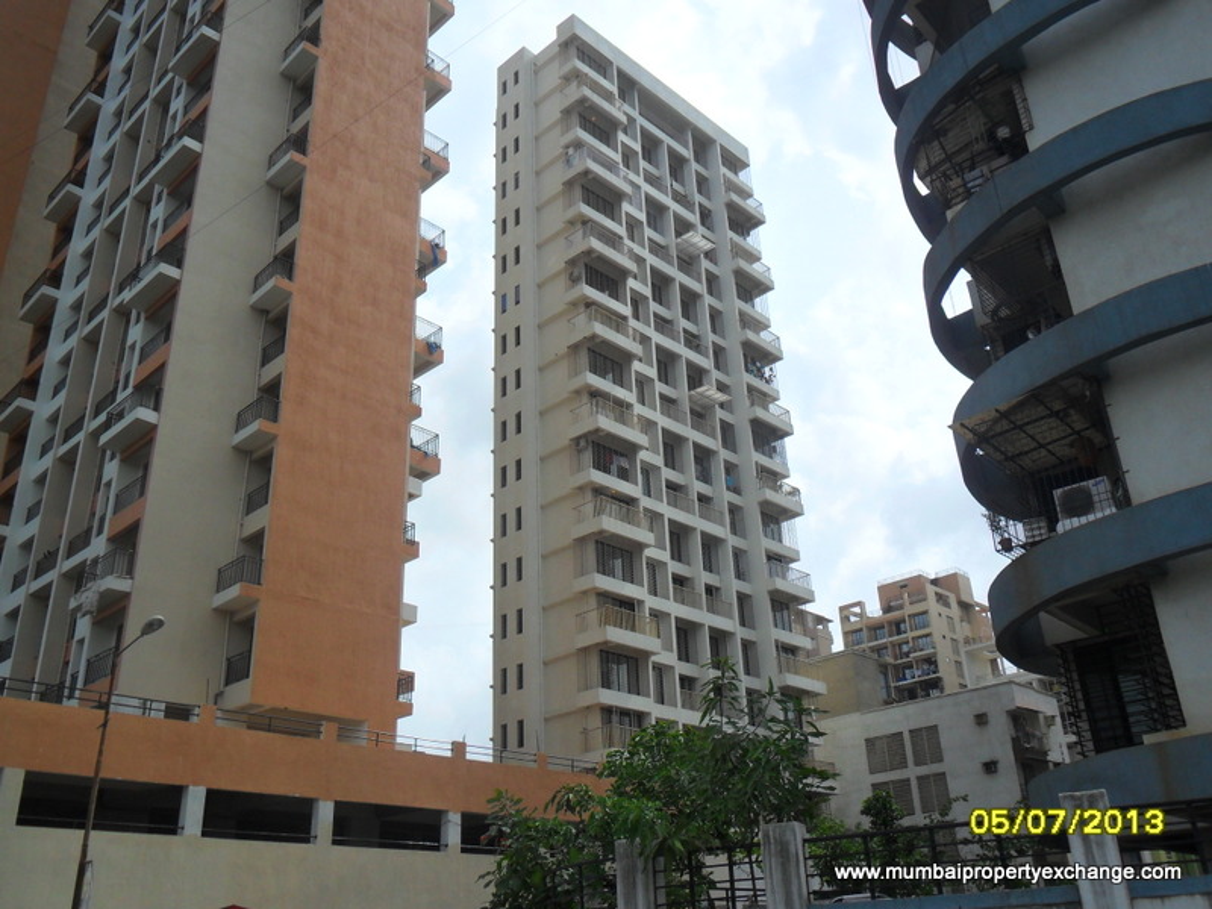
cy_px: 454
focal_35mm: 32
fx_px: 1120
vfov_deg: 44.2
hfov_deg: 56.8
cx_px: 606
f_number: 9.4
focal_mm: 5.7
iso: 100
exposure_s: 1/250
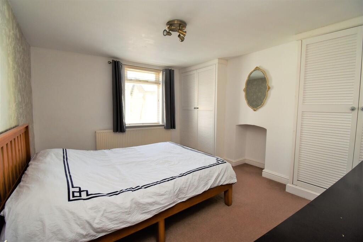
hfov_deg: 100.4
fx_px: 151
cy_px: 121
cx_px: 182
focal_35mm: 15
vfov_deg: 77.3
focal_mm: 10
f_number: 5.6
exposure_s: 1/125
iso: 560
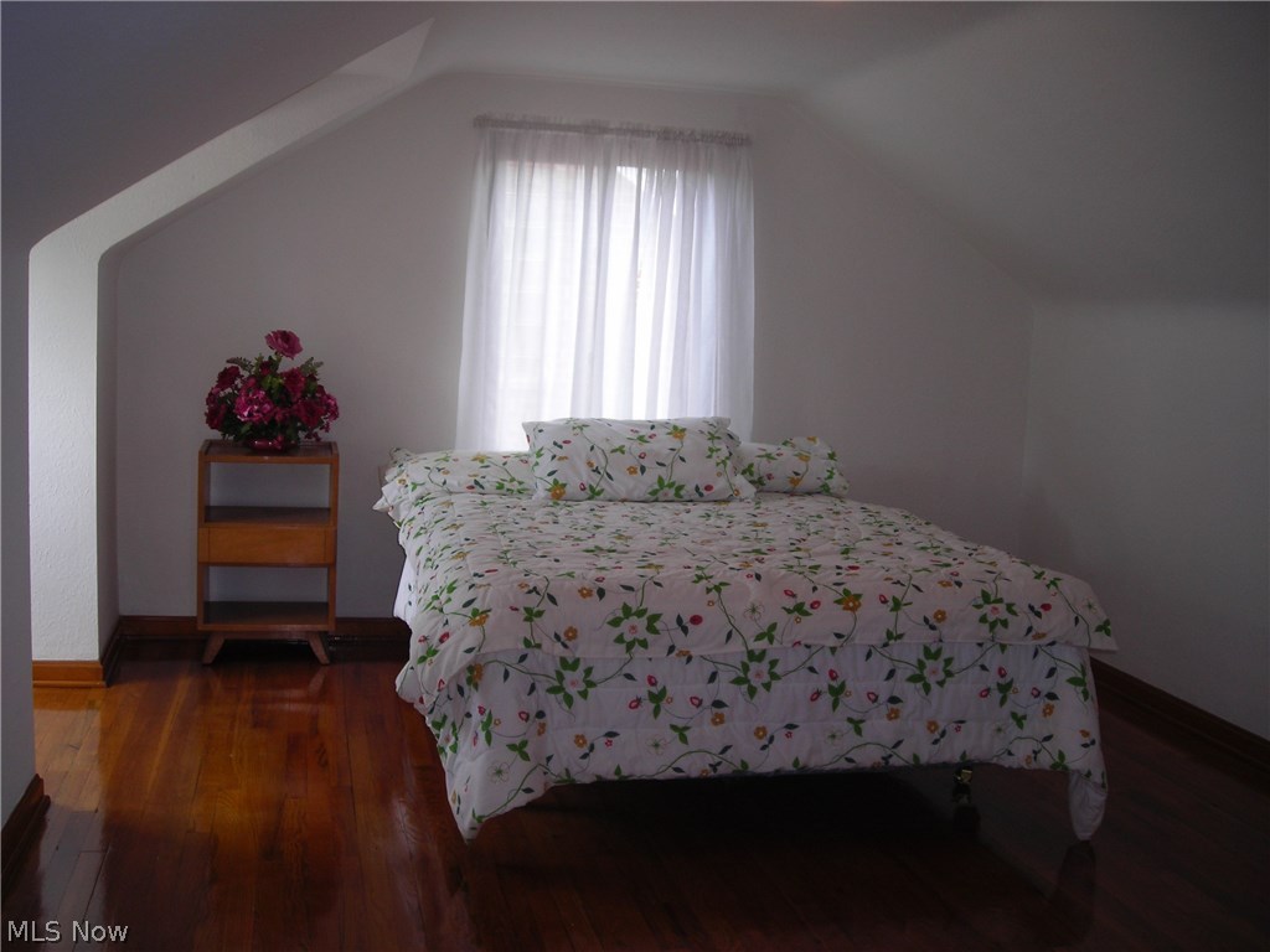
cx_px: 635
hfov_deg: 49.0
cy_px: 476
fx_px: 1394
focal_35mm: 38
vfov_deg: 37.7
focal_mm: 6.3
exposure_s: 1/44.8
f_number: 3.2
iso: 50
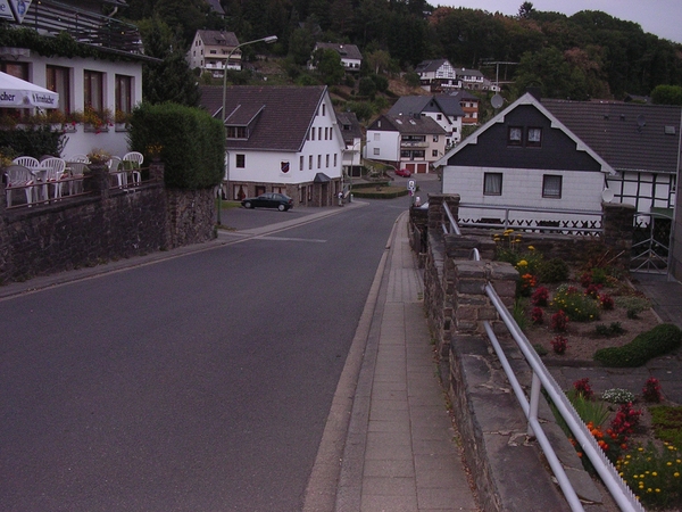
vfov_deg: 37.7
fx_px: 749
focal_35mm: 38
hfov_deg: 49.0
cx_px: 341
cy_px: 256
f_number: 2.8
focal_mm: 5.8
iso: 290
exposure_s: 1/60.1
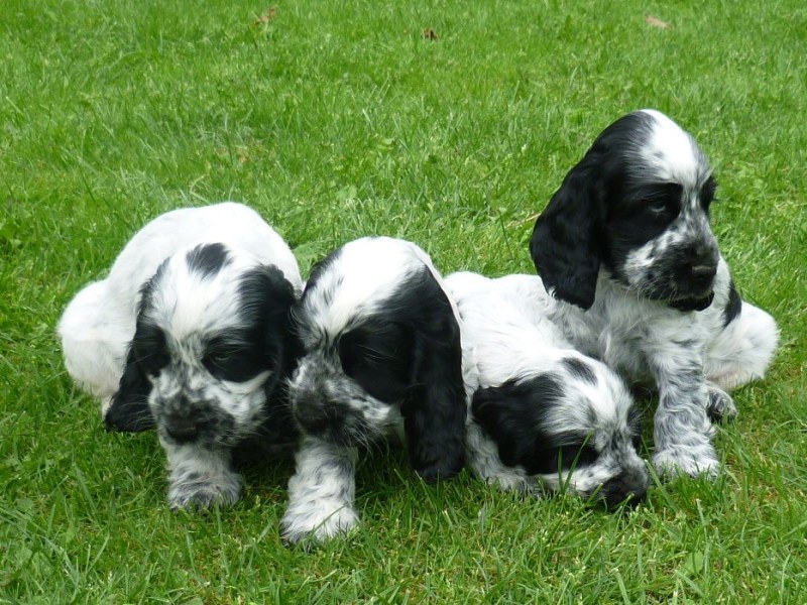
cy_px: 302
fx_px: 723
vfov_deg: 45.4
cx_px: 404
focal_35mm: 31
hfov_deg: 58.4
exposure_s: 1/400
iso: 80
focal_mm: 5.5
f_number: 2.8
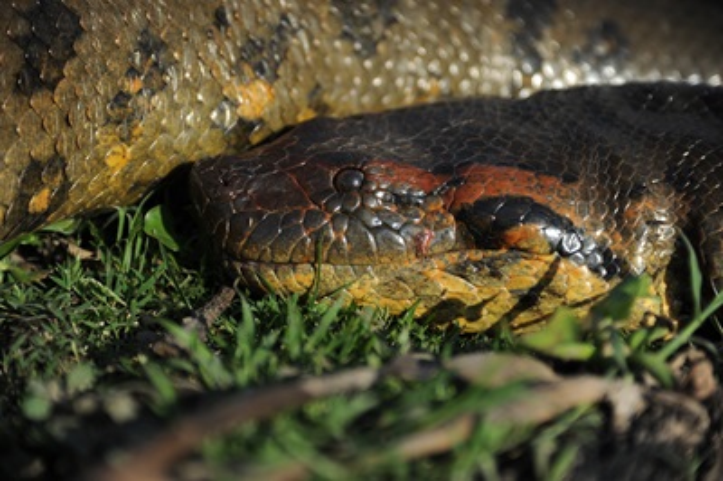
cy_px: 240
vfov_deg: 16.0
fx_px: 1706
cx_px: 362
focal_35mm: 85
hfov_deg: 23.9
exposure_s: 1/1600
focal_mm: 85
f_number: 4.5
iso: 200
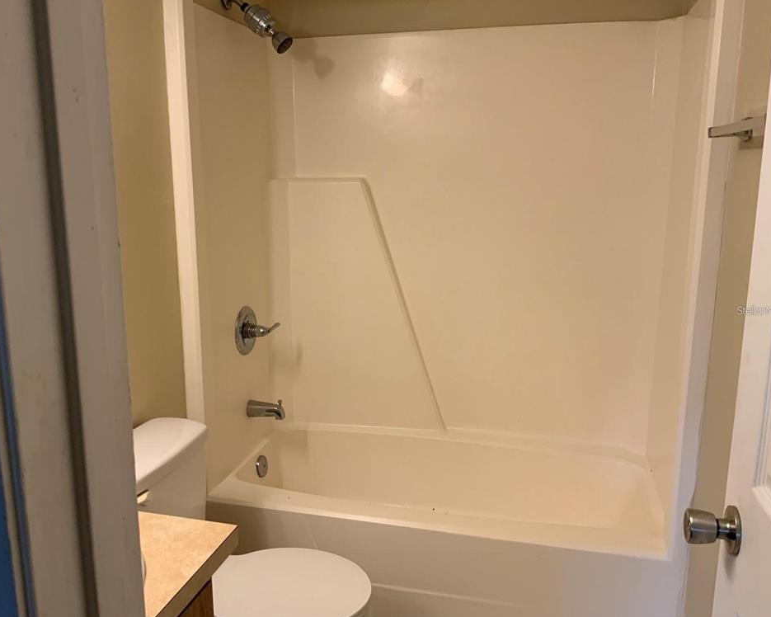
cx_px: 364
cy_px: 310
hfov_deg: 57.1
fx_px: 707
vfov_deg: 47.1
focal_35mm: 31
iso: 50
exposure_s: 1/120
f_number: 1.8
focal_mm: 3
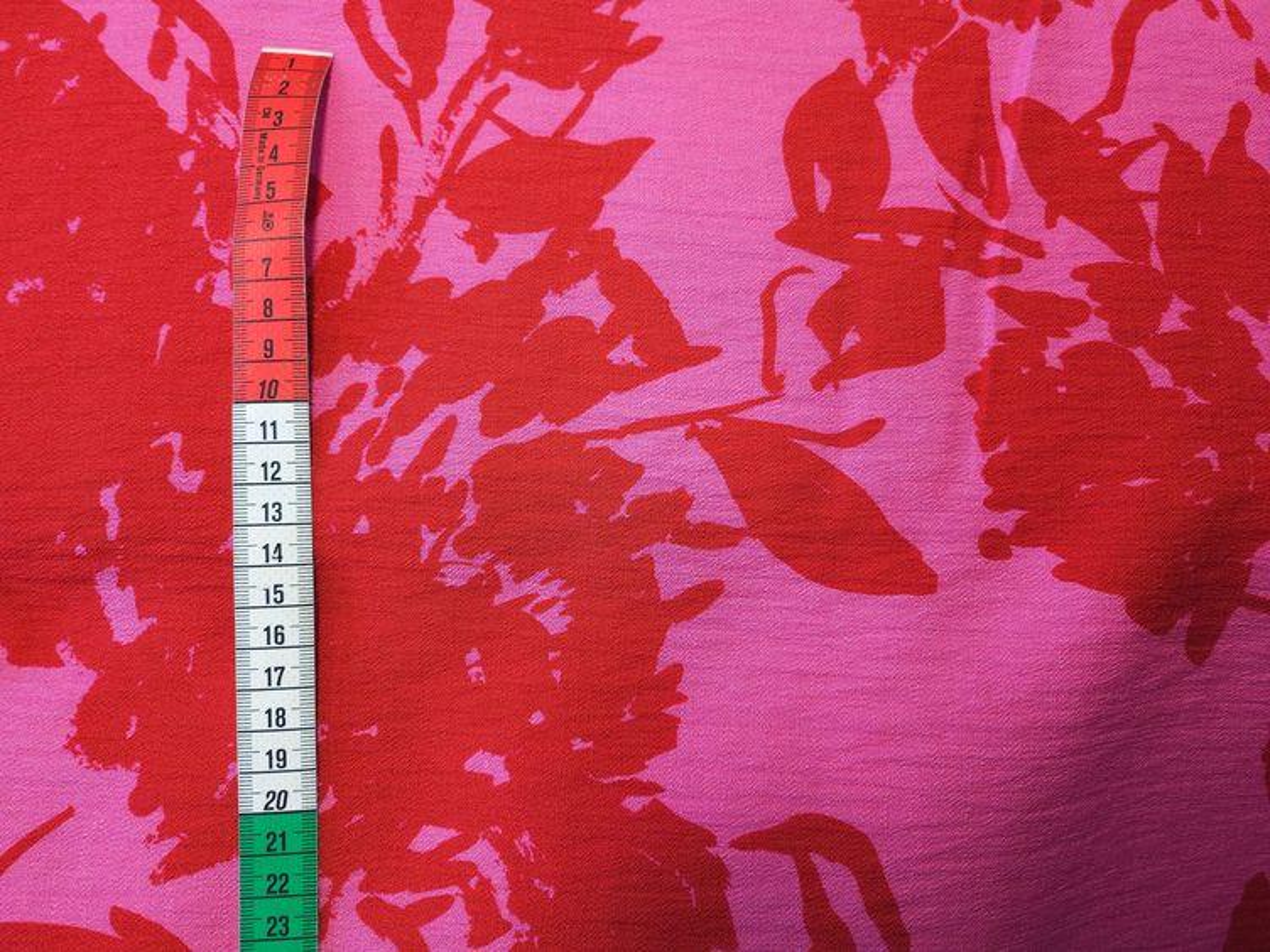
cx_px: 635
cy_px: 476
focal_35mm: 24
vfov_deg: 56.8
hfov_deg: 71.6
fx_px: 881
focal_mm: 5
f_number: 1.8
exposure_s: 1/50
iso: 100
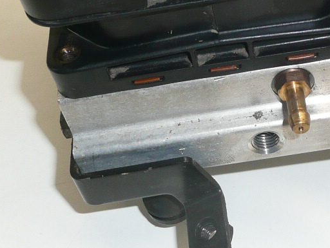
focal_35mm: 75
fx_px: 715
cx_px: 252
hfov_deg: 25.6
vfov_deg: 19.6
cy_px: 123
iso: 100
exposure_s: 1/60
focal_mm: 4.6
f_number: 3.3
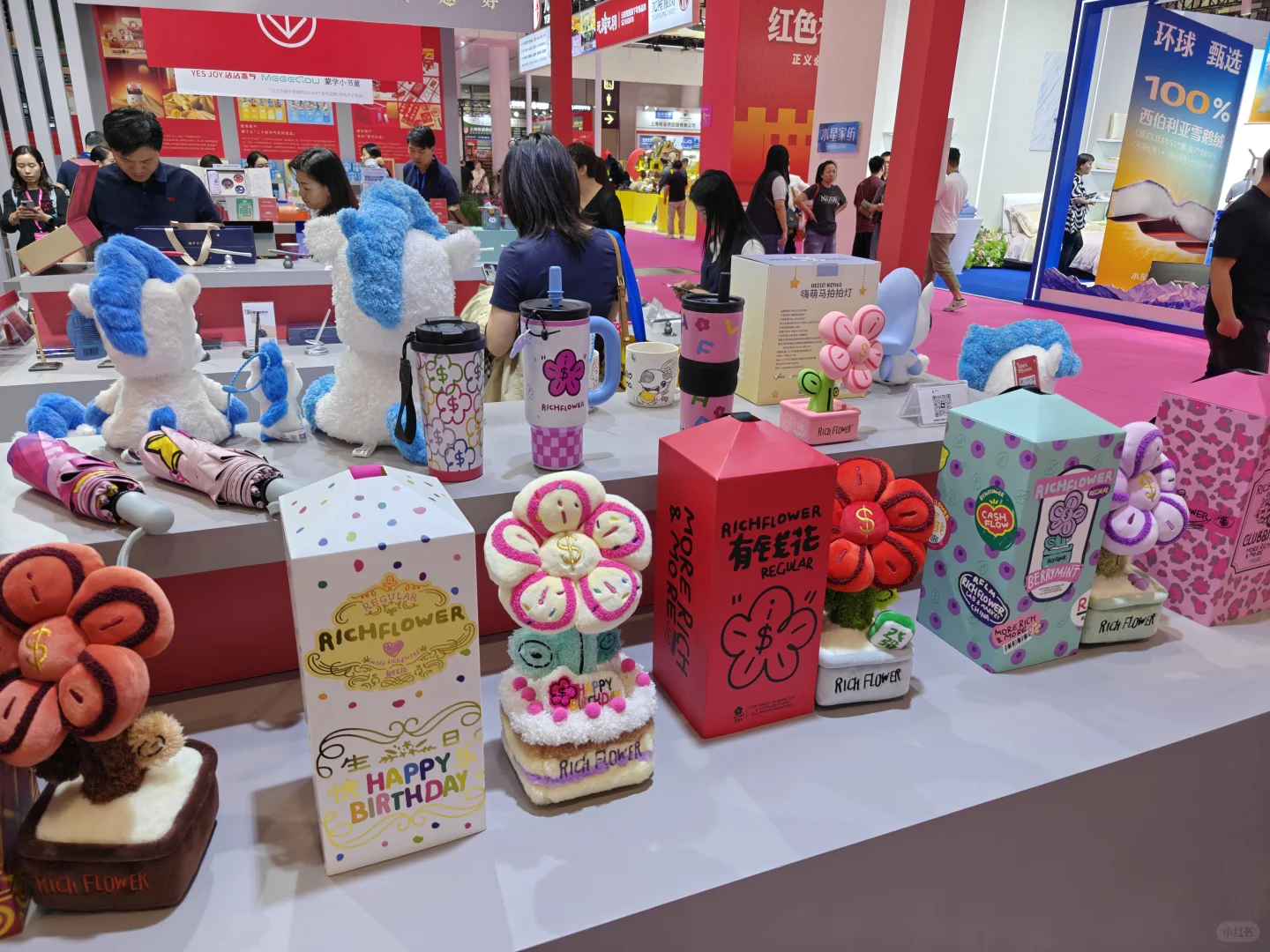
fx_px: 844
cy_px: 476
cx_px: 635
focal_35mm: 23
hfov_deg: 73.9
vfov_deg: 58.9
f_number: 1.6
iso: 50
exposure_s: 1/100
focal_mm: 6.06
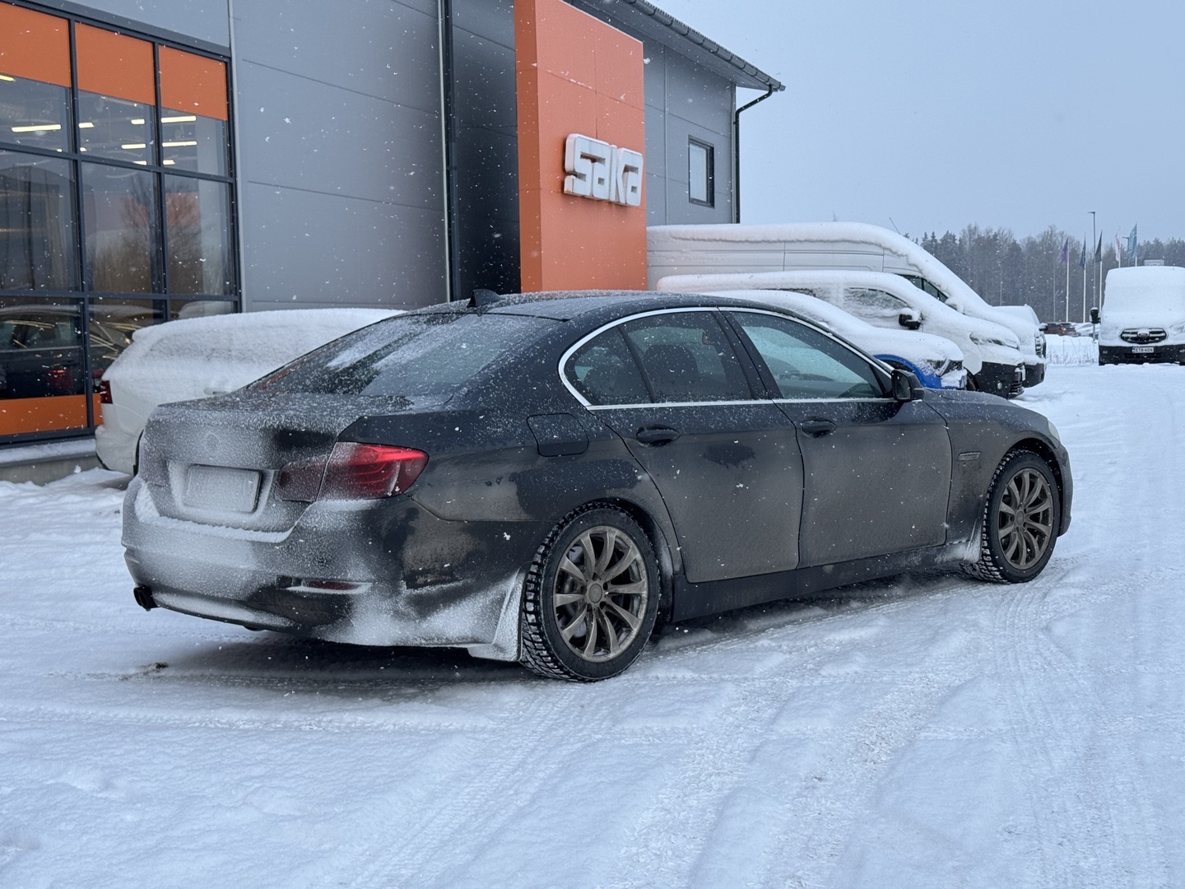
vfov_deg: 30.3
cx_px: 592
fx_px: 1643
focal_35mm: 48
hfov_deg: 39.7
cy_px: 444
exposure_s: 1/723
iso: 64
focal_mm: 6.76
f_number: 1.78
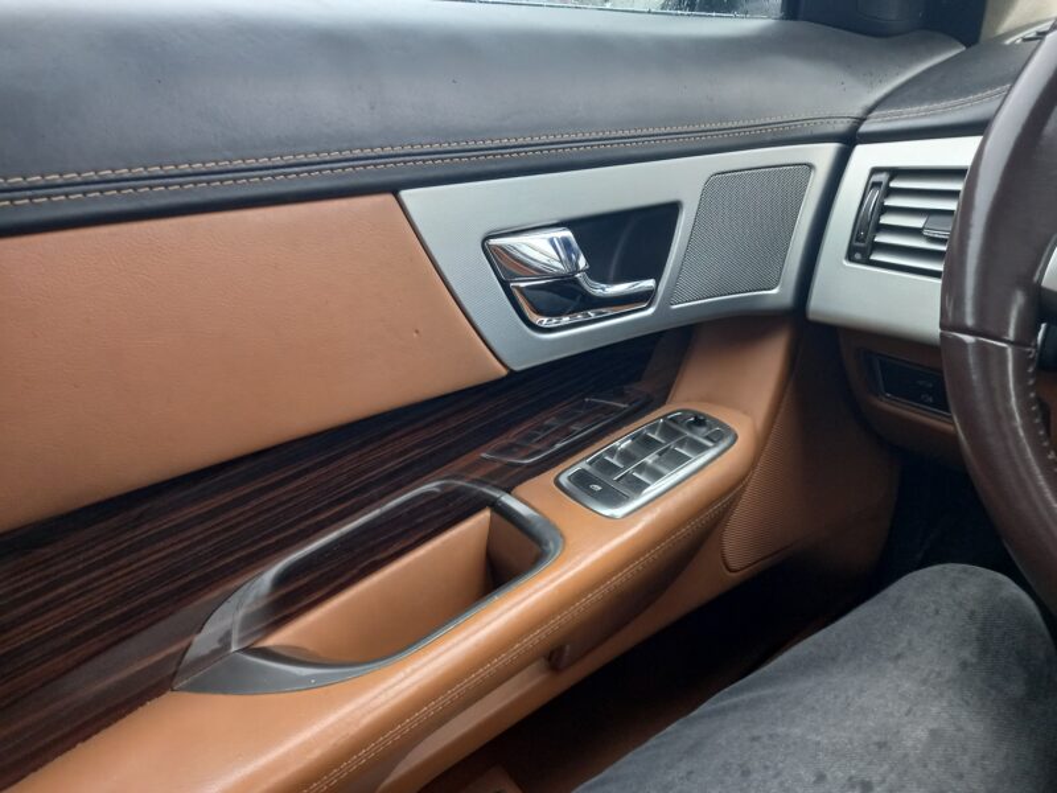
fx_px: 763
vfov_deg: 54.9
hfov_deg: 69.4
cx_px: 528
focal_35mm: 25
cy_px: 396
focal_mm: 4.6
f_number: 2
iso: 200
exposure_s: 1/33
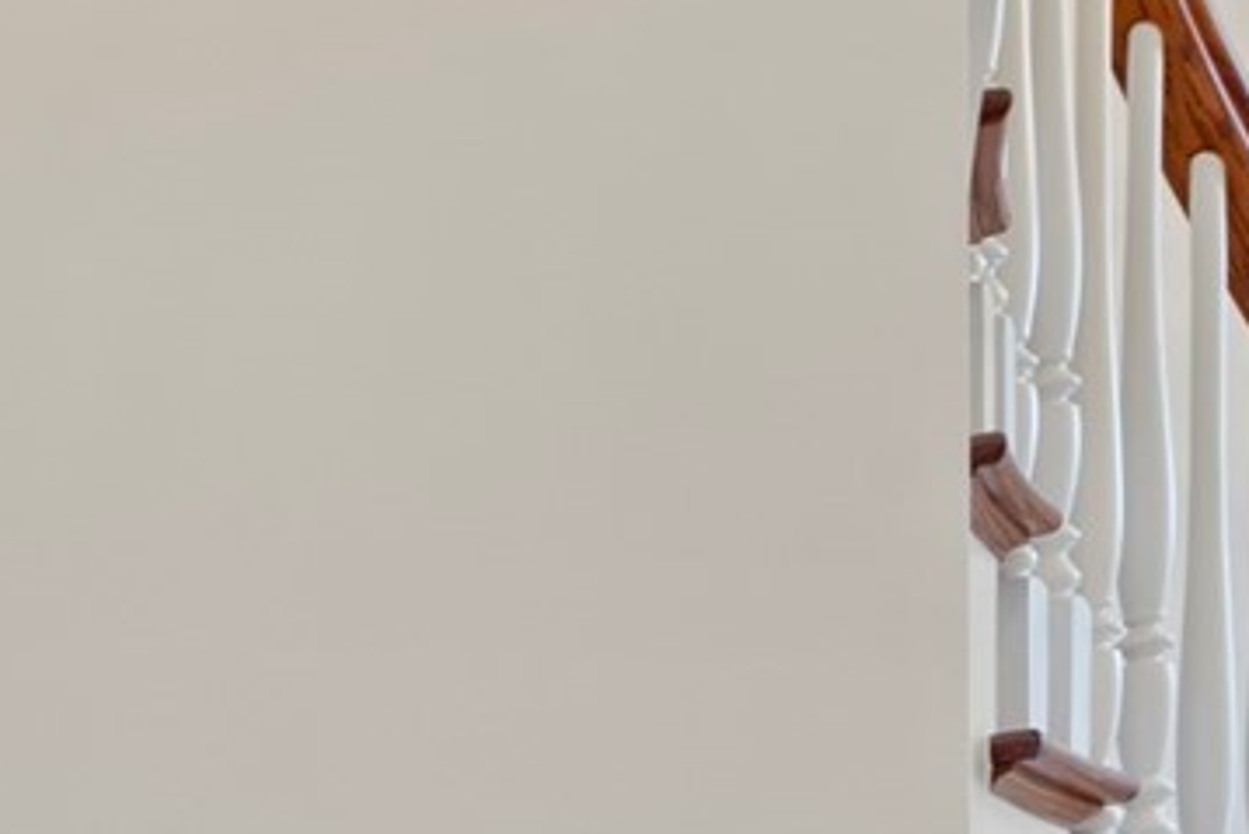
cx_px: -1880
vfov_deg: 12.7
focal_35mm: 96
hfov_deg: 13.8
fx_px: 3316
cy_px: 1624
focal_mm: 16.8
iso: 250
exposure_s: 1.3
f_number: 9
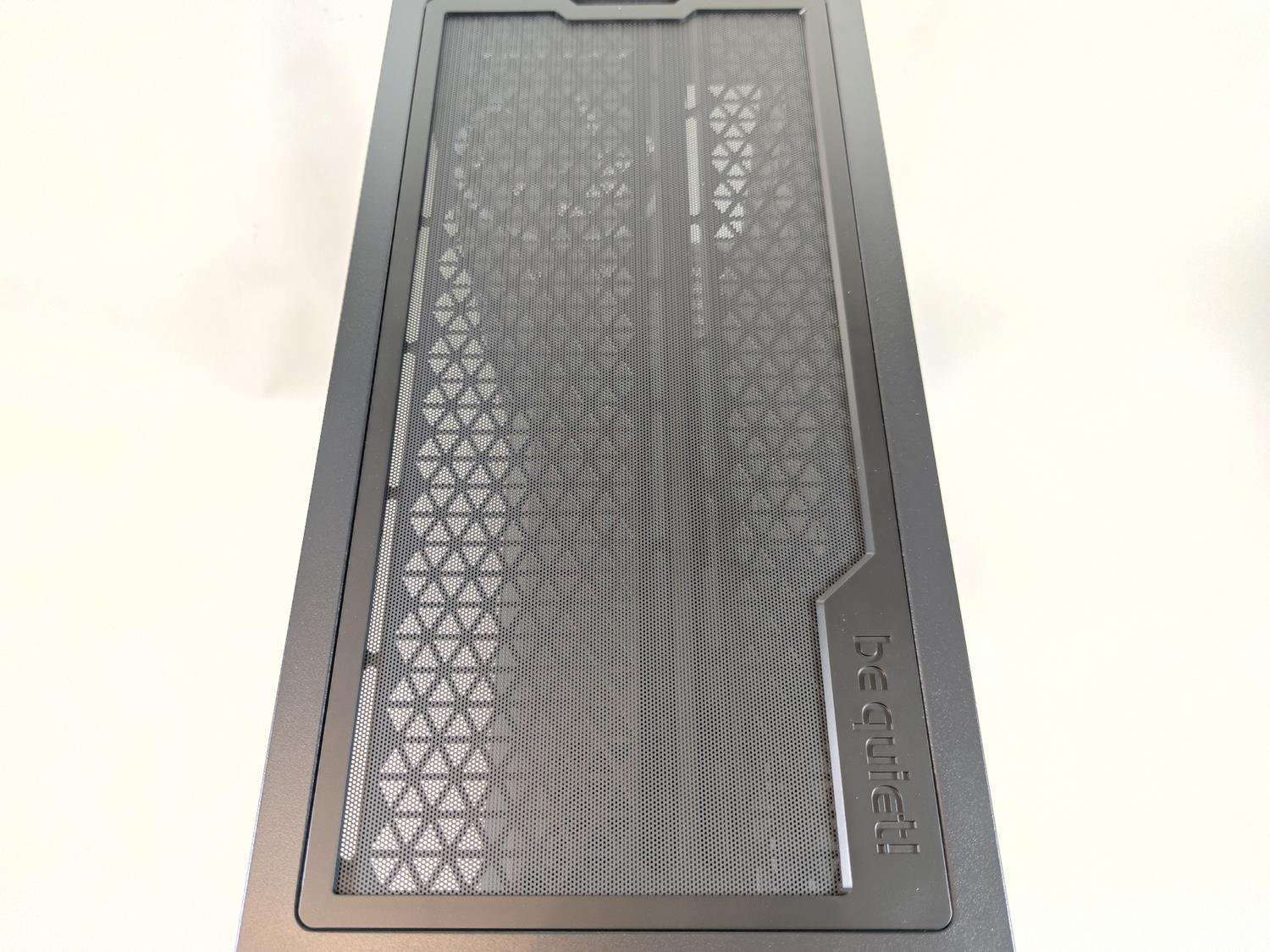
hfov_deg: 71.6
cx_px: 635
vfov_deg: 56.8
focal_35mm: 24
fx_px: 881
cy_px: 476
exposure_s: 1/17
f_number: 1.85
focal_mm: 6.78
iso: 459
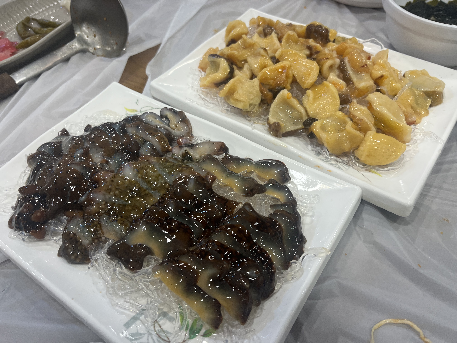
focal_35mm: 26
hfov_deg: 67.3
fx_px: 343
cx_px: 228
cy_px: 172
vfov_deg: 53.1
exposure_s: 1/120
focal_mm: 5.1
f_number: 1.6
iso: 80
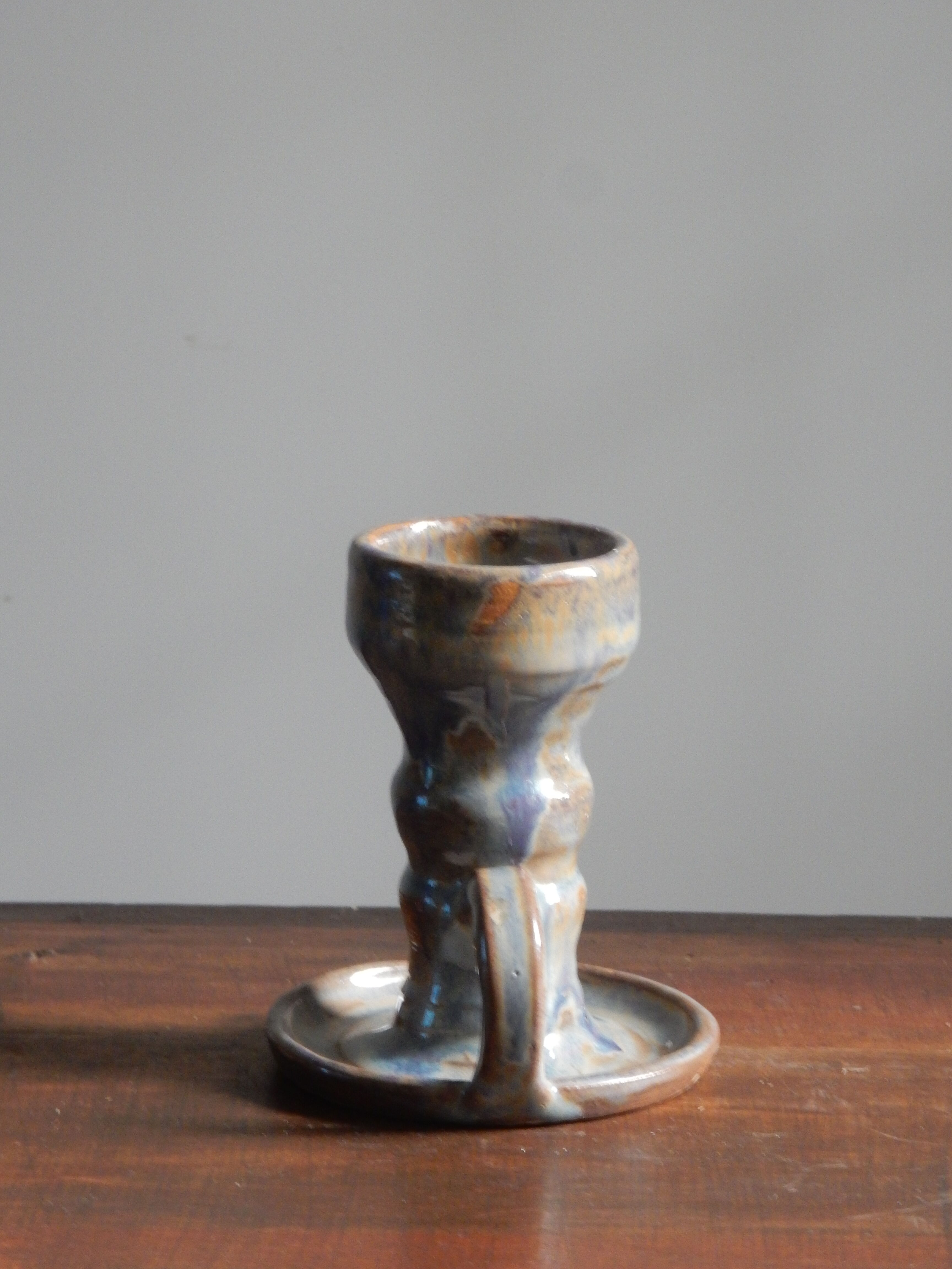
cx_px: 476
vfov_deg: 14.2
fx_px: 5097
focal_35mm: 139
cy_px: 634
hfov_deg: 10.7
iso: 450
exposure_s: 1/10
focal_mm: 24.7
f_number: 6
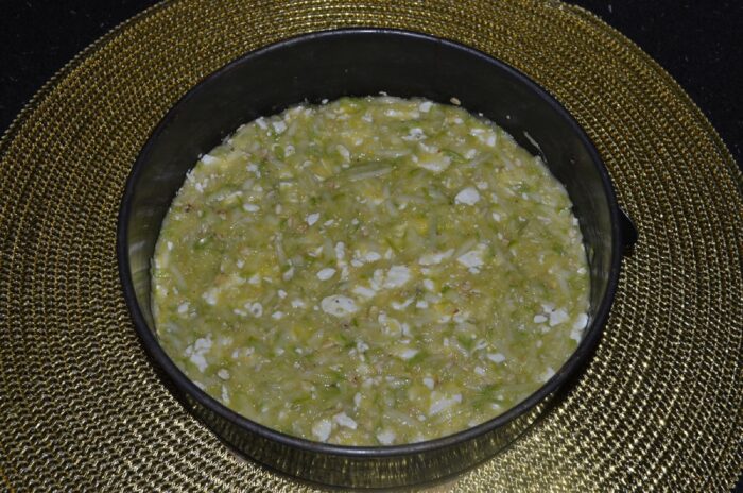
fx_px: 989
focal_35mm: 48
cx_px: 372
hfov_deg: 41.2
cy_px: 246
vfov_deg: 28.0
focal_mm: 32
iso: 100
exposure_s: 1/60
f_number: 8
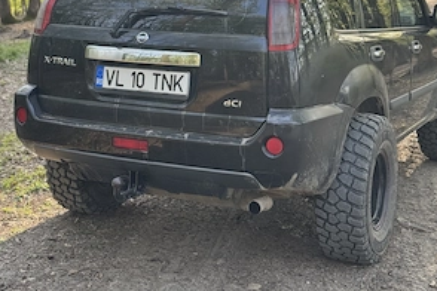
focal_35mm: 68
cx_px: 218
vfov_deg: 19.5
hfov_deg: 29.7
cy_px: 9
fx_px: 825
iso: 50
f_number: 1.78
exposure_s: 1/202
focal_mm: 6.76
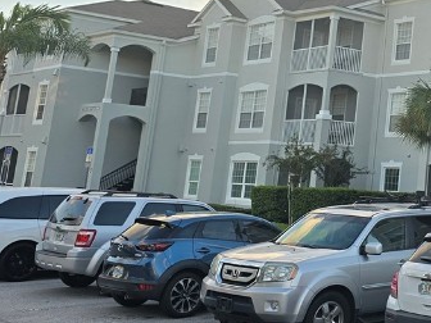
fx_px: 872
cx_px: 513
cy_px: -5
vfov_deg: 20.3
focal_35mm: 70
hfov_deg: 25.1
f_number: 1.7
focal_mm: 6.3
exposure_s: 1/180
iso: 16
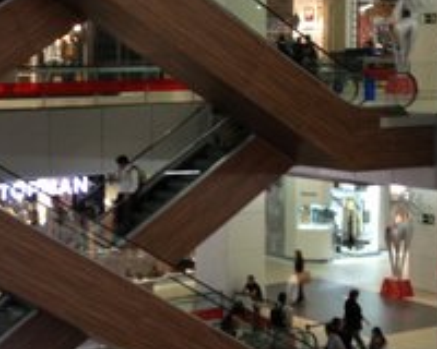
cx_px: 69
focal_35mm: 99
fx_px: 1280
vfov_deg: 15.5
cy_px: 122
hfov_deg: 19.1
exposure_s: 1/20
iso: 125
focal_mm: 4.28
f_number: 2.4
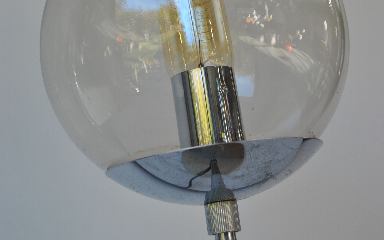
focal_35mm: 69
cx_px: 193
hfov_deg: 29.8
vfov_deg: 18.4
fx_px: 722
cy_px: 6
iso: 200
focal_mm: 30
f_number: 5.6
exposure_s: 1/125
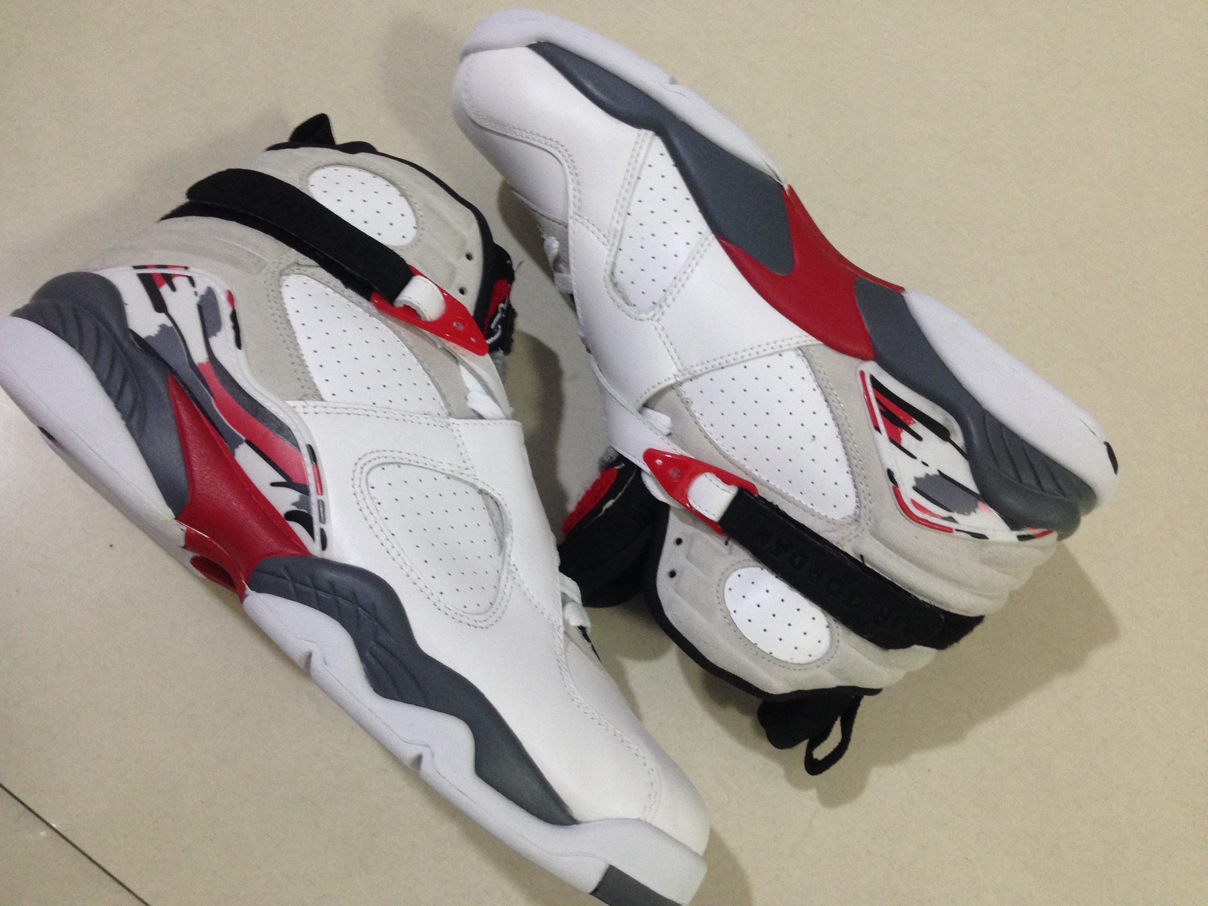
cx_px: 604
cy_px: 453
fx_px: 1152
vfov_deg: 42.9
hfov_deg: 55.4
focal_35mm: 33
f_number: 2.4
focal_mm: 4.12
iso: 200
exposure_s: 1/20
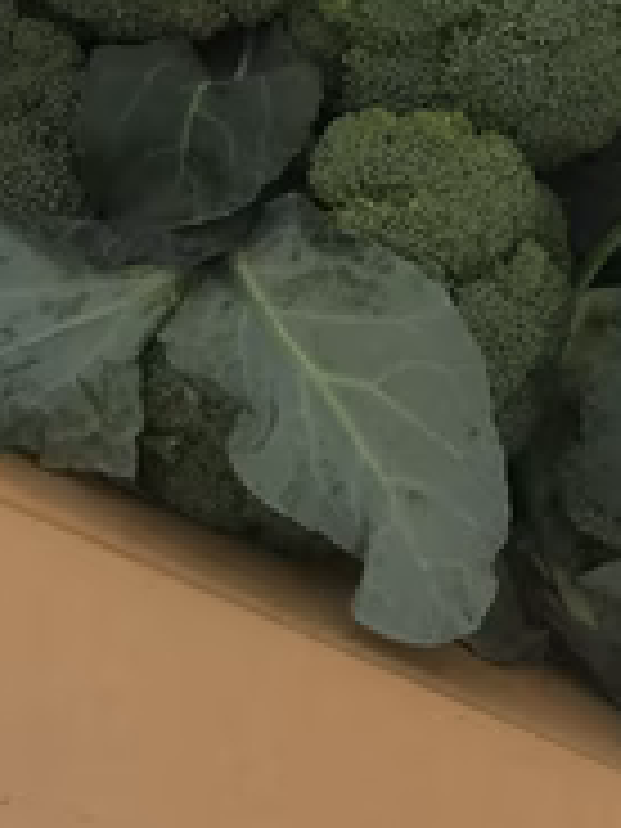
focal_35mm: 61
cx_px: 454
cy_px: 122
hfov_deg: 23.8
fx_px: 1459
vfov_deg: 30.6
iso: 100
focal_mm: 3.99
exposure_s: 1/7
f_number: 1.8
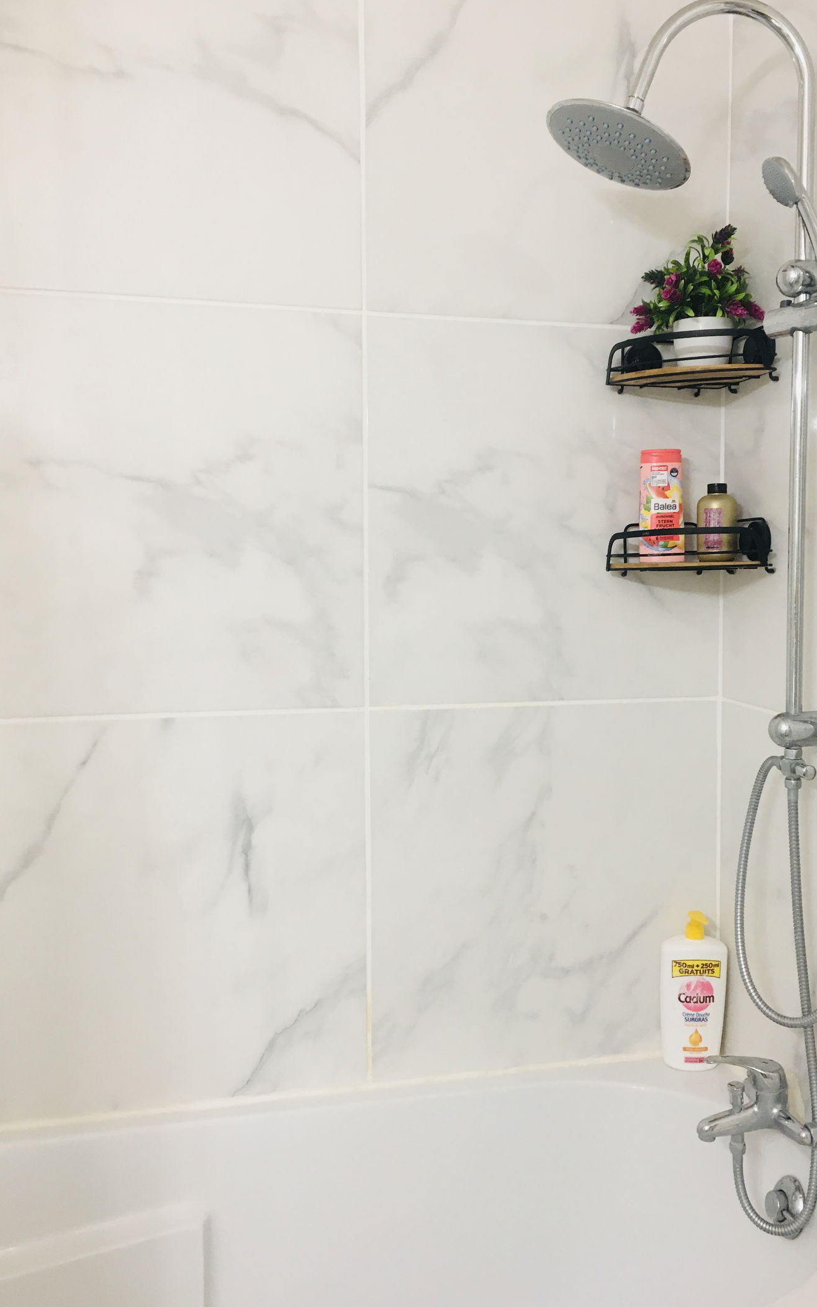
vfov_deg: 61.2
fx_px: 1104
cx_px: 491
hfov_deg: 40.4
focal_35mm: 31
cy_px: 651
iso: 64
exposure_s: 1/30
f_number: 2.2
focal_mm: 4.15
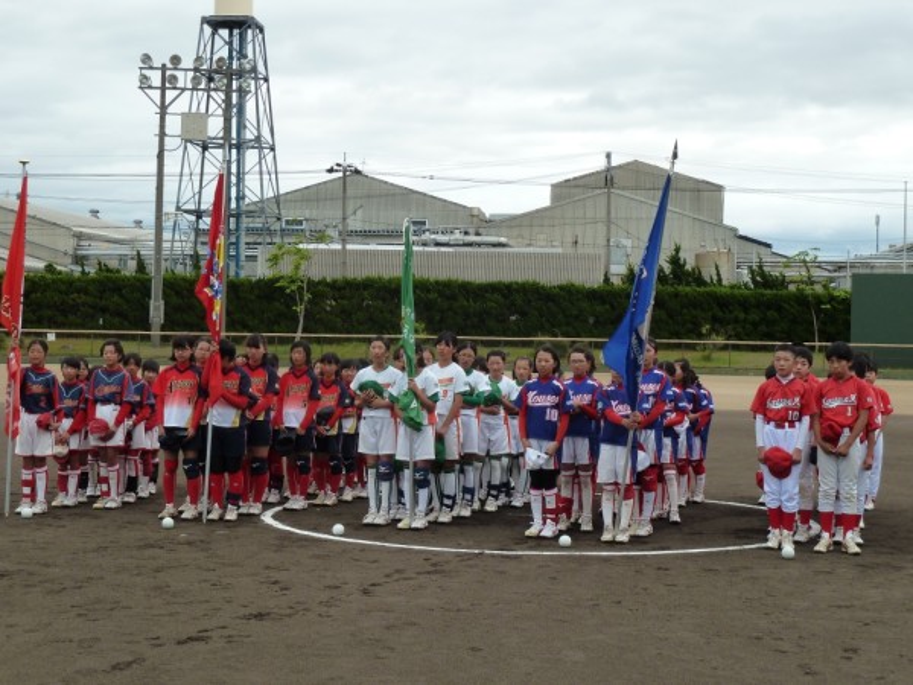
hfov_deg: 30.7
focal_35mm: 63
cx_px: 456
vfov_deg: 23.3
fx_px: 1662
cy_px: 342
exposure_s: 1/125
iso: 125
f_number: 4
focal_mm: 10.3
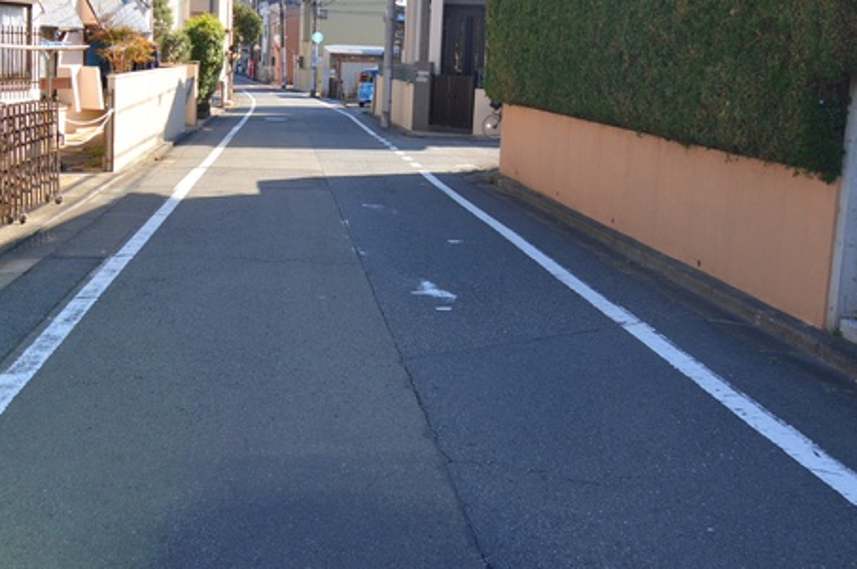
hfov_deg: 54.2
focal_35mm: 35
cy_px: 131
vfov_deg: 36.9
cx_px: 320
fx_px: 827
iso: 100
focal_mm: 15
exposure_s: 1/200
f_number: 7.1
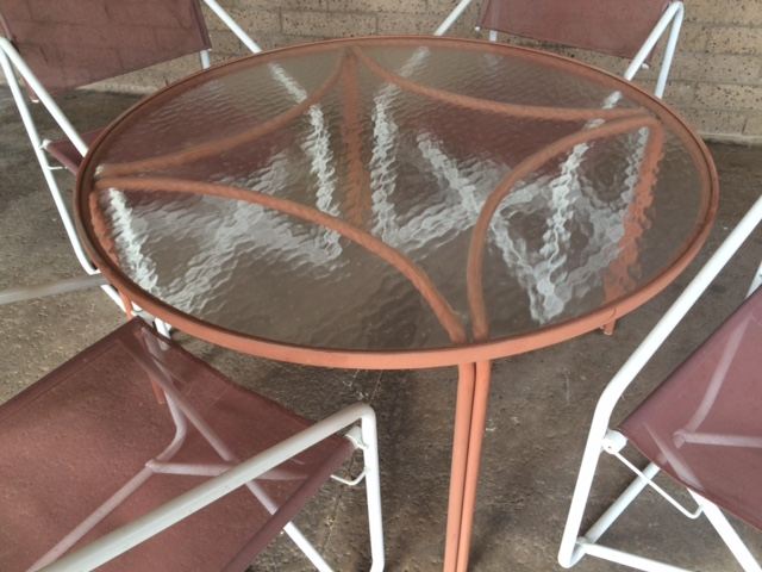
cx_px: 381
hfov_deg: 61.7
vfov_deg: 48.2
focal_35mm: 29
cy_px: 286
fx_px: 638
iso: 40
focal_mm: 4.15
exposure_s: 1/100
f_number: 2.2
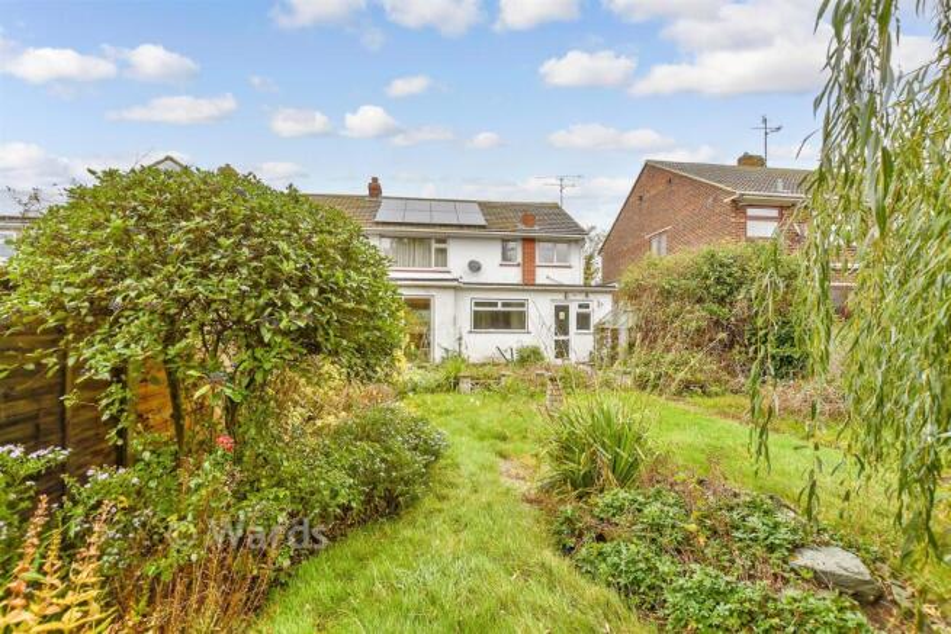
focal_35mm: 15
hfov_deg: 100.4
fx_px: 396
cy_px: 317
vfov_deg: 77.4
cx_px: 476
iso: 200
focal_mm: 10
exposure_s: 1/60
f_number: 8
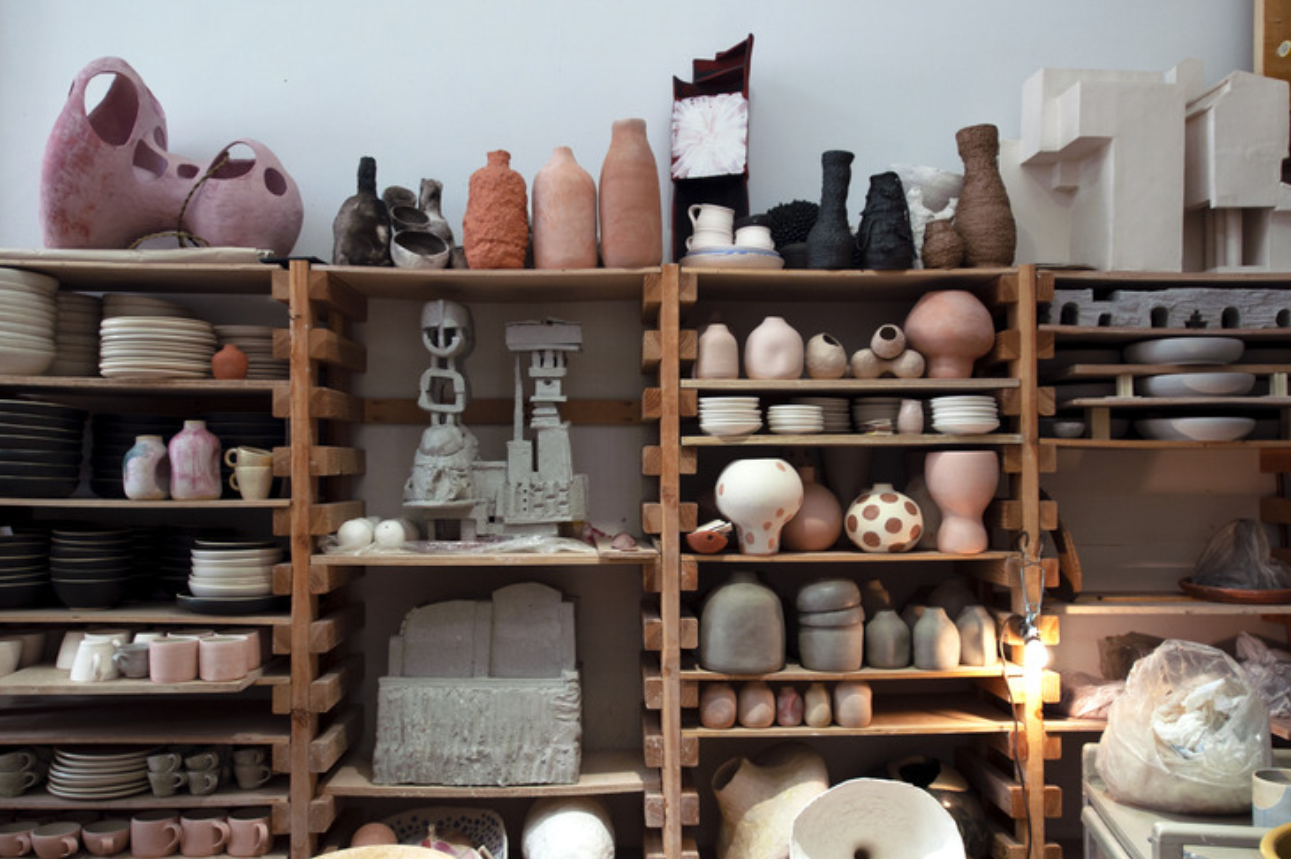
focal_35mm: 32
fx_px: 1147
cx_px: 662
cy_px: 452
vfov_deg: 41.0
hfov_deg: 58.8
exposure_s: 1/60
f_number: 2.8
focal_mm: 20
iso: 320
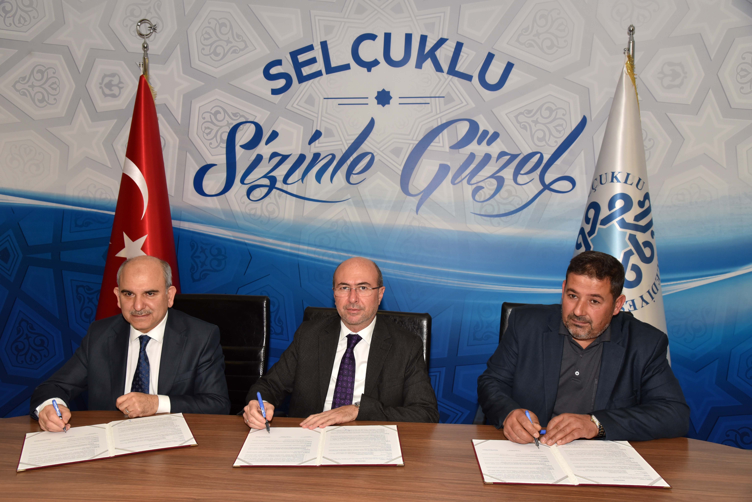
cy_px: 251
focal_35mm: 32
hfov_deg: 58.7
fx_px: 669
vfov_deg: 41.1
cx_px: 376
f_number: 6.7
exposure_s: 1/60
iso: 800
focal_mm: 32
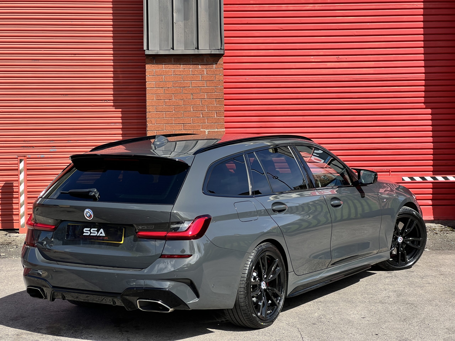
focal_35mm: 77
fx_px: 1012
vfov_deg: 19.1
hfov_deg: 25.3
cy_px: 170
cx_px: 228
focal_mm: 9
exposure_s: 1/567
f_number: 2.8
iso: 32
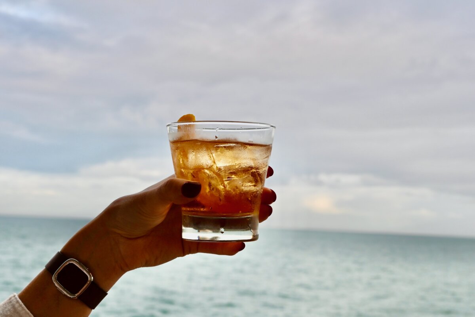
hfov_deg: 45.0
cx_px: 238
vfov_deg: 30.8
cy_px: 158
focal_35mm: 44
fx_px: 574
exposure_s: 1/160
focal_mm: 29
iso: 100
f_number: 6.3
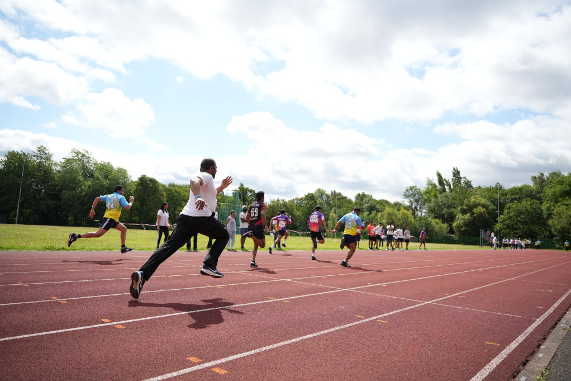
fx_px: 381
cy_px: 190
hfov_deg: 73.8
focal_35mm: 24
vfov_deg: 53.1
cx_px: 286
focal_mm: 24
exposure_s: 1/4000
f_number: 2.8
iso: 250
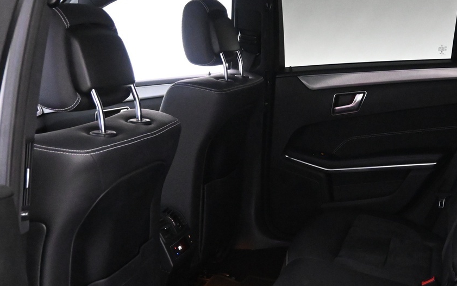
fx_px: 660
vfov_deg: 24.0
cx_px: 342
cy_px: 237
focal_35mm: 53
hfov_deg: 37.3
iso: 6400
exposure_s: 1/50
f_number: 3.5
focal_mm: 18
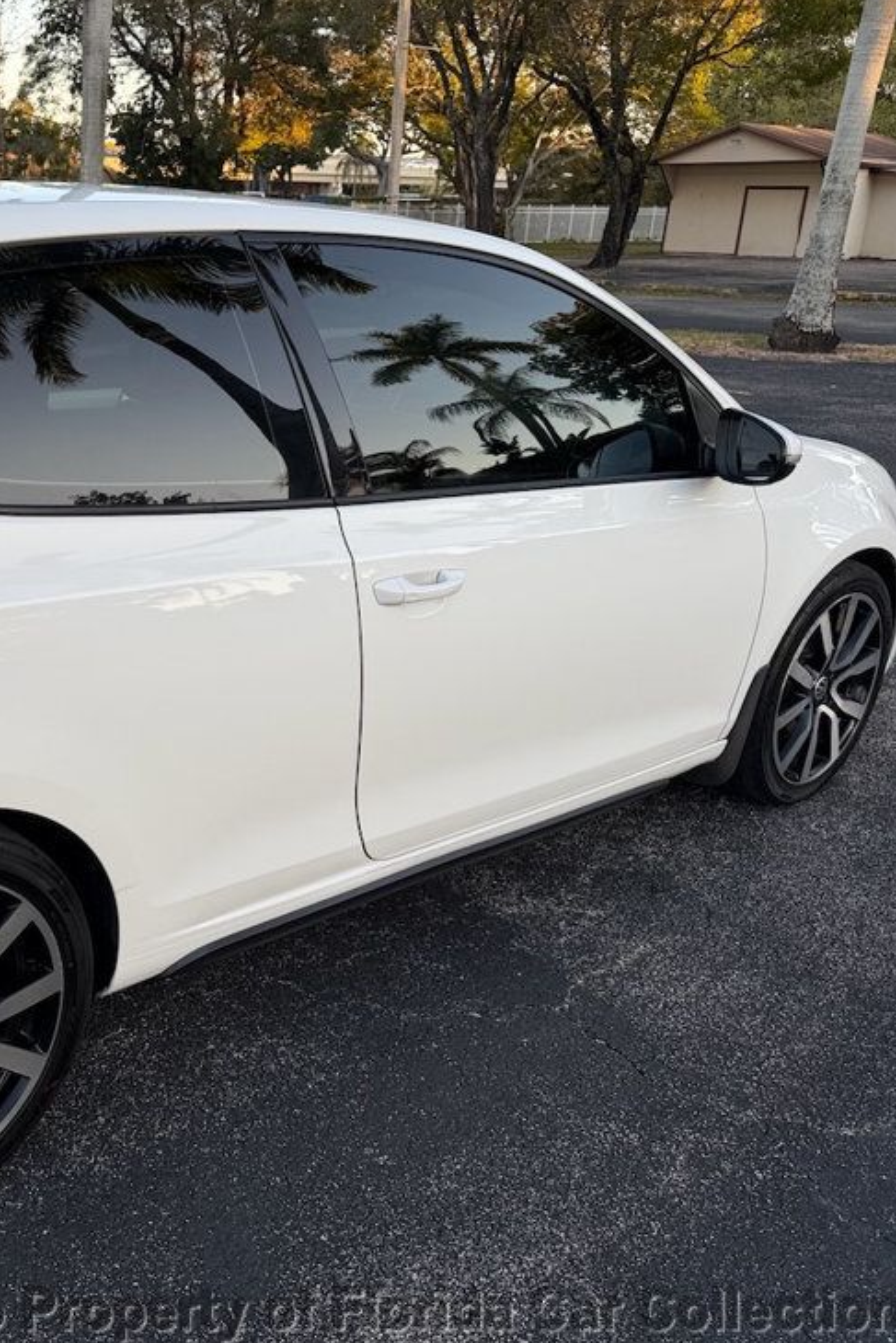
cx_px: 55
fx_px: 1306
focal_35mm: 35
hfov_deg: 35.2
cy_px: 666
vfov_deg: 54.4
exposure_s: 1/494
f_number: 1.78
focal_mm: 6.76
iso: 80
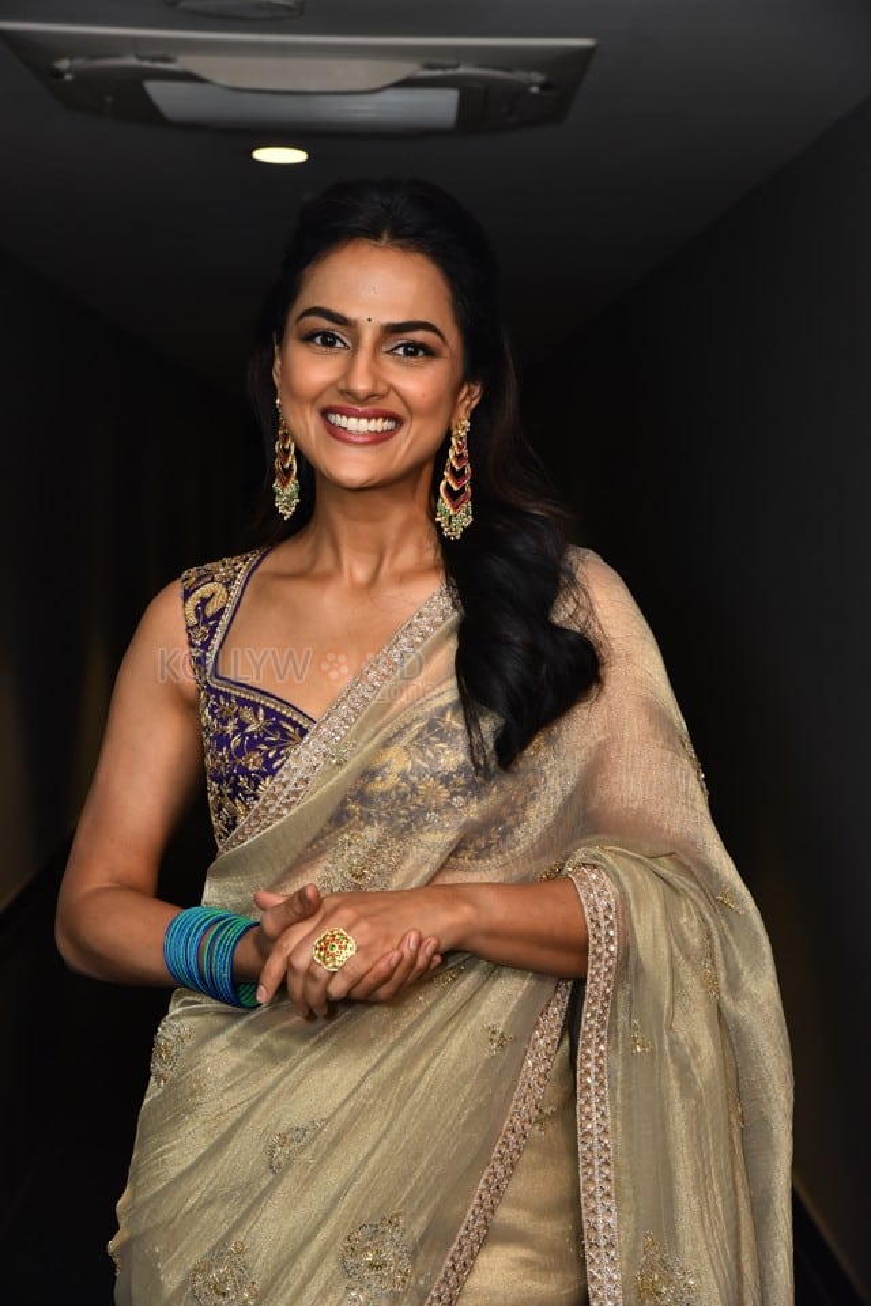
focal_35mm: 78
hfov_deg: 17.5
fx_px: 2831
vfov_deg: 26.0
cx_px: 436
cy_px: 653
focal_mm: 78
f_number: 7.1
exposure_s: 1/125
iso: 1250
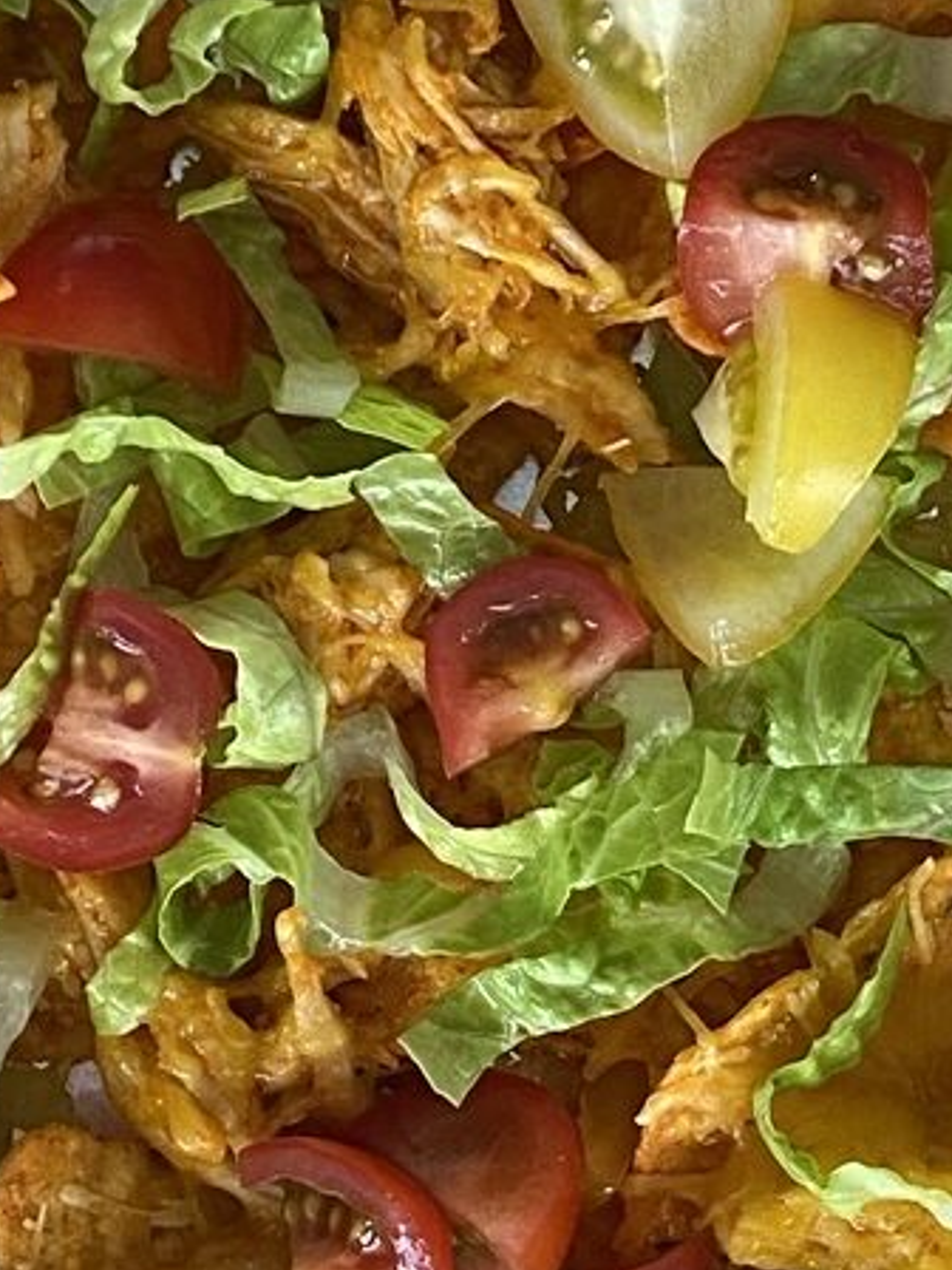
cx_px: 662
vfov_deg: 22.2
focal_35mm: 83
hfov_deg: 17.7
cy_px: 1403
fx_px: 3044
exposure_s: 1/60
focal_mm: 4.25
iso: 125
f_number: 1.8
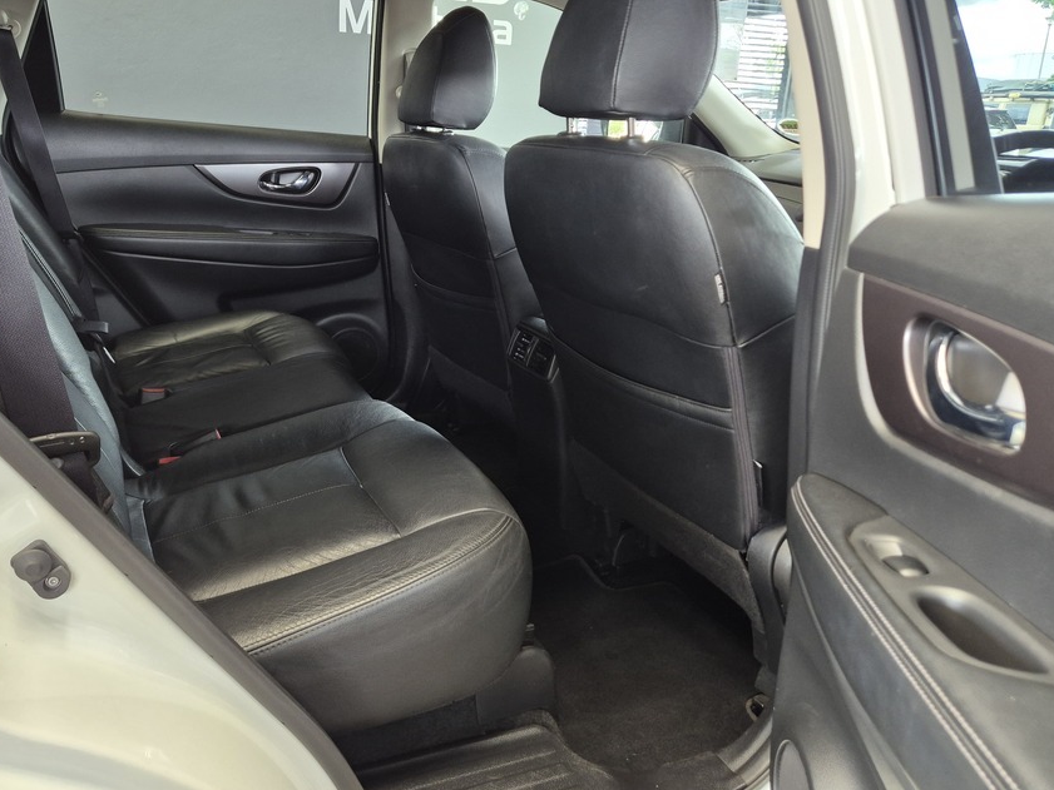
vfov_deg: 49.5
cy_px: 319
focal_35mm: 28
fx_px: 853
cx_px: 424
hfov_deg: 62.9
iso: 320
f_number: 1.8
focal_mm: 5.4
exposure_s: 1/100
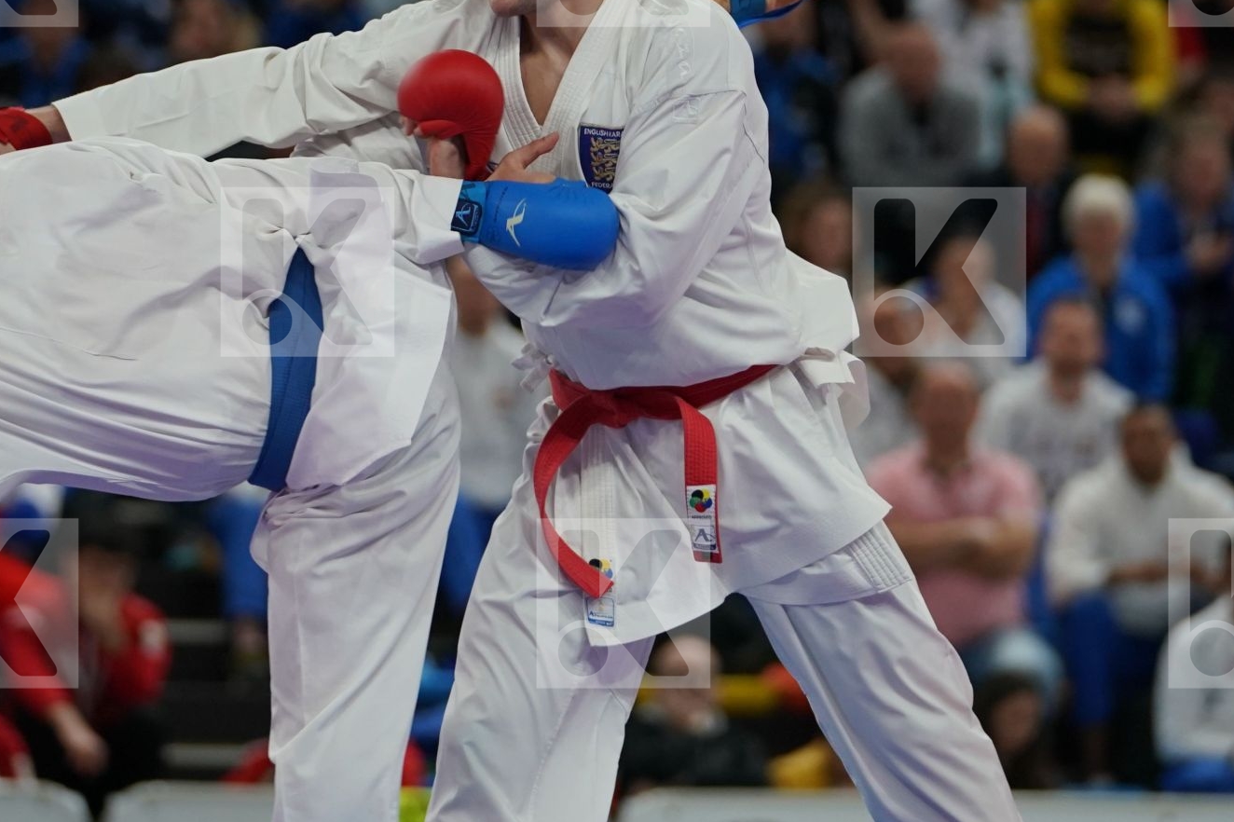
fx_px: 10486
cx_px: 624
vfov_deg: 4.5
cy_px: 272
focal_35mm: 306
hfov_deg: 6.7
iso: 1600
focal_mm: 150
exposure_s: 1/1000
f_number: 2.8
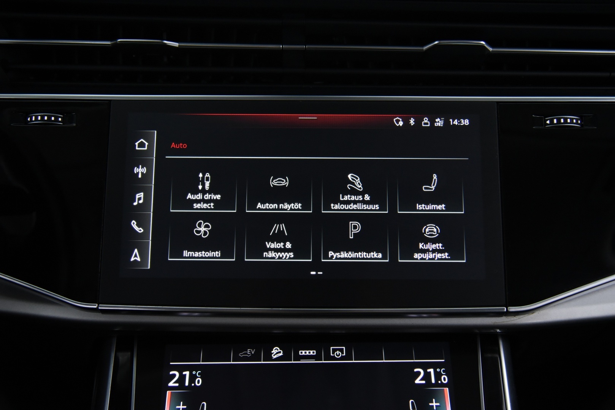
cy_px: 205
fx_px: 649
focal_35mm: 38
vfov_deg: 35.1
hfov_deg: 50.7
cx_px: 308
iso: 4000
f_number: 4
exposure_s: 1/60
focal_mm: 38
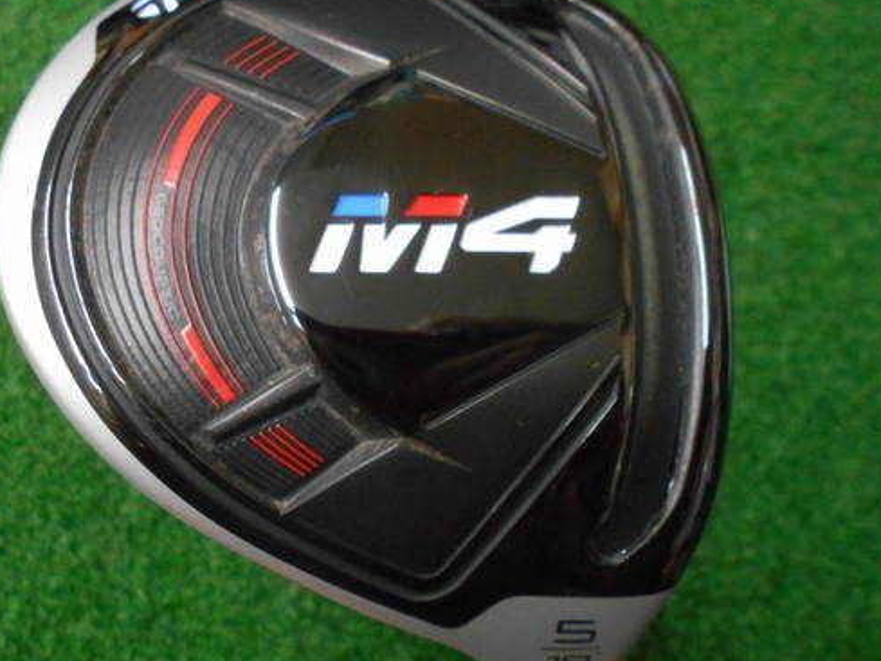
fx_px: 866
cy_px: 319
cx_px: 357
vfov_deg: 41.8
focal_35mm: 34
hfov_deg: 53.6
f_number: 3.2
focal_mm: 4.6
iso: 800
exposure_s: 1/60
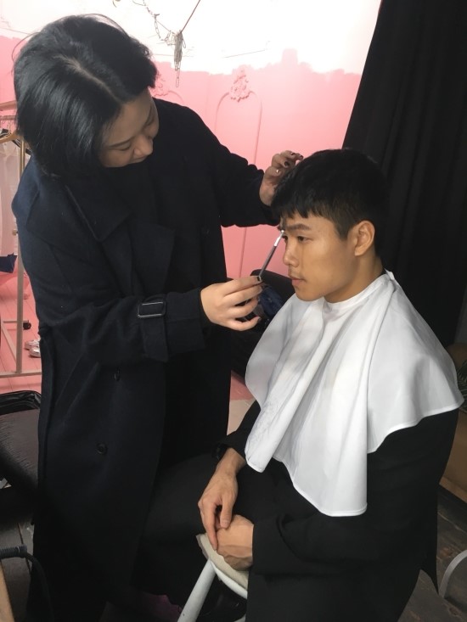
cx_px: 234
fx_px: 521
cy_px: 311
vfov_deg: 61.7
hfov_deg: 48.2
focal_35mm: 29
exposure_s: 1/30
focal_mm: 4.15
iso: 80
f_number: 2.2
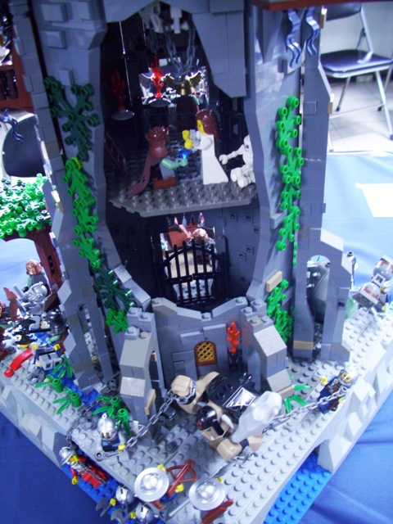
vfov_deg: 56.8
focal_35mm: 32
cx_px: 196
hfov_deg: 44.2
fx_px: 484
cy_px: 262
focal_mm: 5.7
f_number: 2.9
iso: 160
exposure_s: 1/8
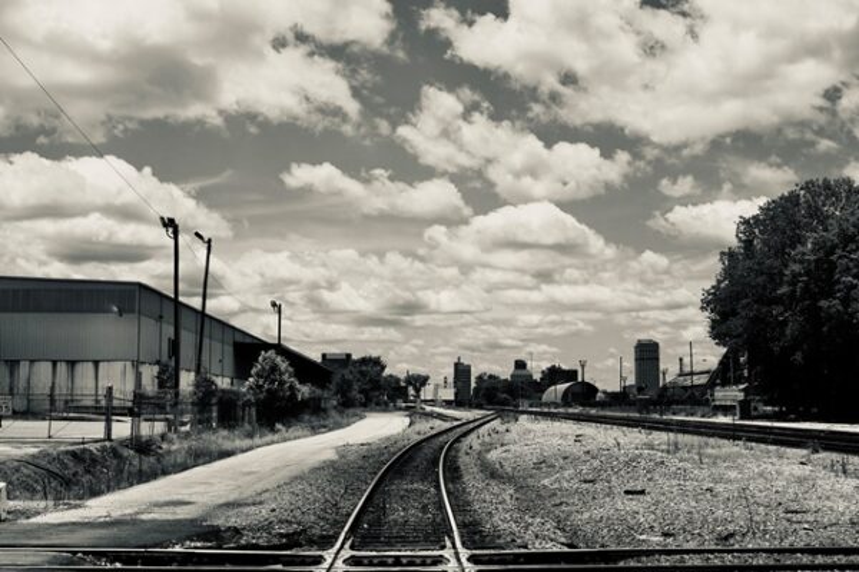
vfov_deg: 28.1
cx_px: 430
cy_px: 286
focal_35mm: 48
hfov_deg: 41.1
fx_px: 1145
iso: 400
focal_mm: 32
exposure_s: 1/2000
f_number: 8
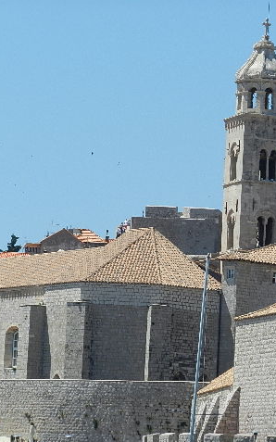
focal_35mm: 269
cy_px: 221
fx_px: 3238
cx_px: 199
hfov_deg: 4.9
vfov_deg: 7.8
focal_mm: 34
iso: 160
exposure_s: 1/1000
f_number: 5.3
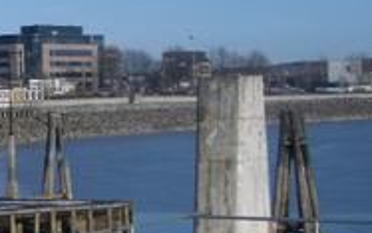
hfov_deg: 15.2
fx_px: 1288
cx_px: -189
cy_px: 40
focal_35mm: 127
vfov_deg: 10.3
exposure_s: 1/800
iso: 50
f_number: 4.3
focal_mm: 5.8
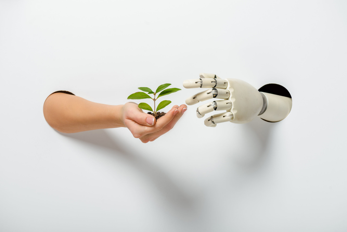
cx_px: 174
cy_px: 116
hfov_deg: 19.4
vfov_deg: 13.1
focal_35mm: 105
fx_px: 1012
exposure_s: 1/200
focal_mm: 105
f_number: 9
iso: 100
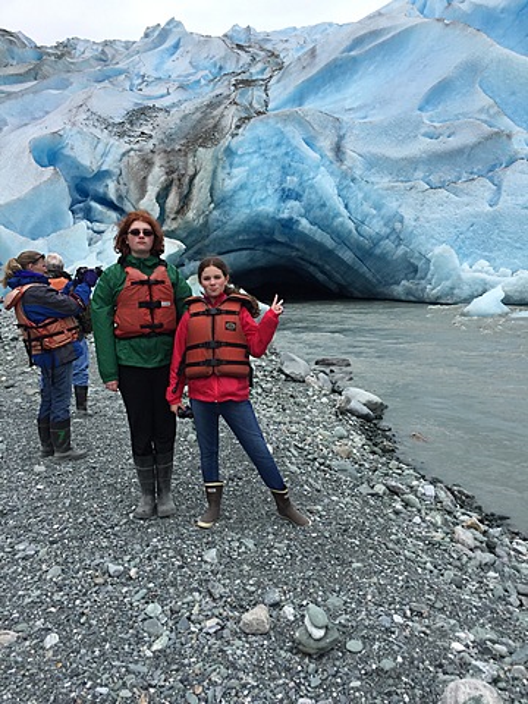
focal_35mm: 29
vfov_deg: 61.7
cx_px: 264
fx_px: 590
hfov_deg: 48.2
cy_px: 352
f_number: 2.2
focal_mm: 4.15
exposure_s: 1/1068
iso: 32
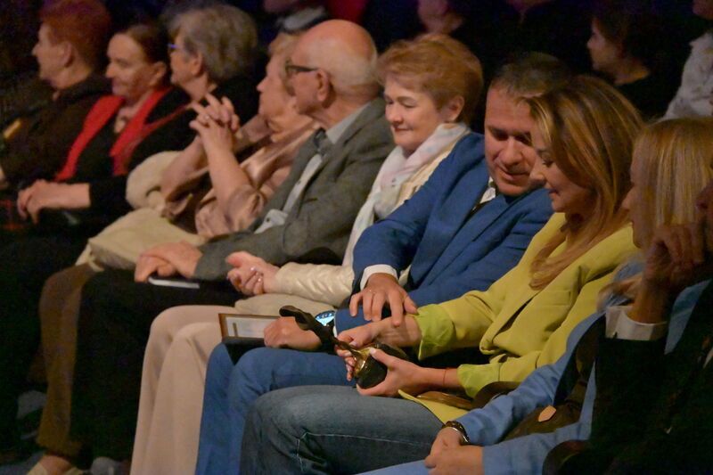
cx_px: 356
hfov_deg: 14.2
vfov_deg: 9.5
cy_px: 238
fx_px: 2871
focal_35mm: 145
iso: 64000
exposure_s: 1/400
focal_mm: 145
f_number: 6.3
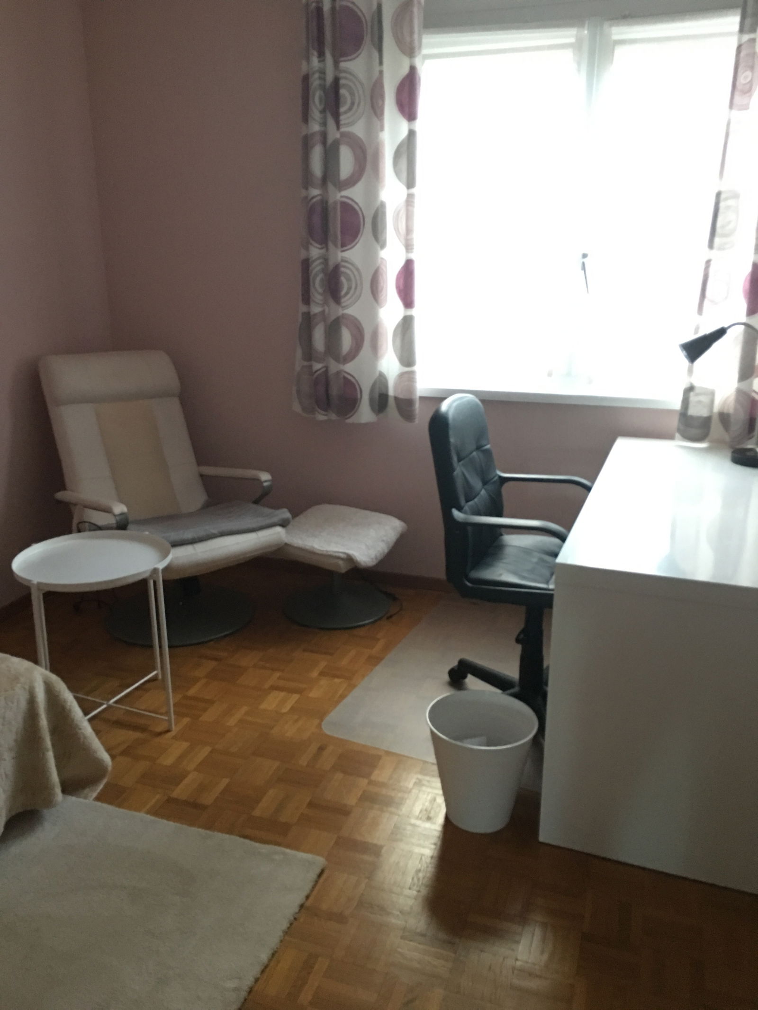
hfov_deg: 48.2
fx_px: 847
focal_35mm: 29
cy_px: 505
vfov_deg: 61.7
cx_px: 379
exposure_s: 1/8
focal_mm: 4.15
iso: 160
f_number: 2.2
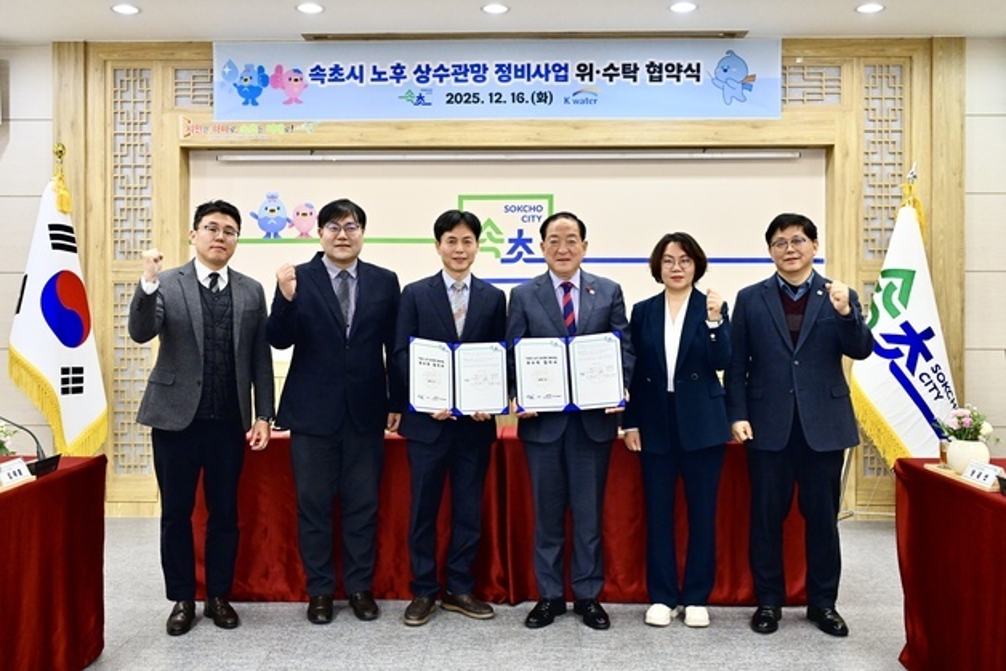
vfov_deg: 40.0
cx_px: 503
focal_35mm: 33
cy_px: 336
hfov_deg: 57.2
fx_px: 922
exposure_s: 1/200
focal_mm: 33
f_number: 4
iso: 1000
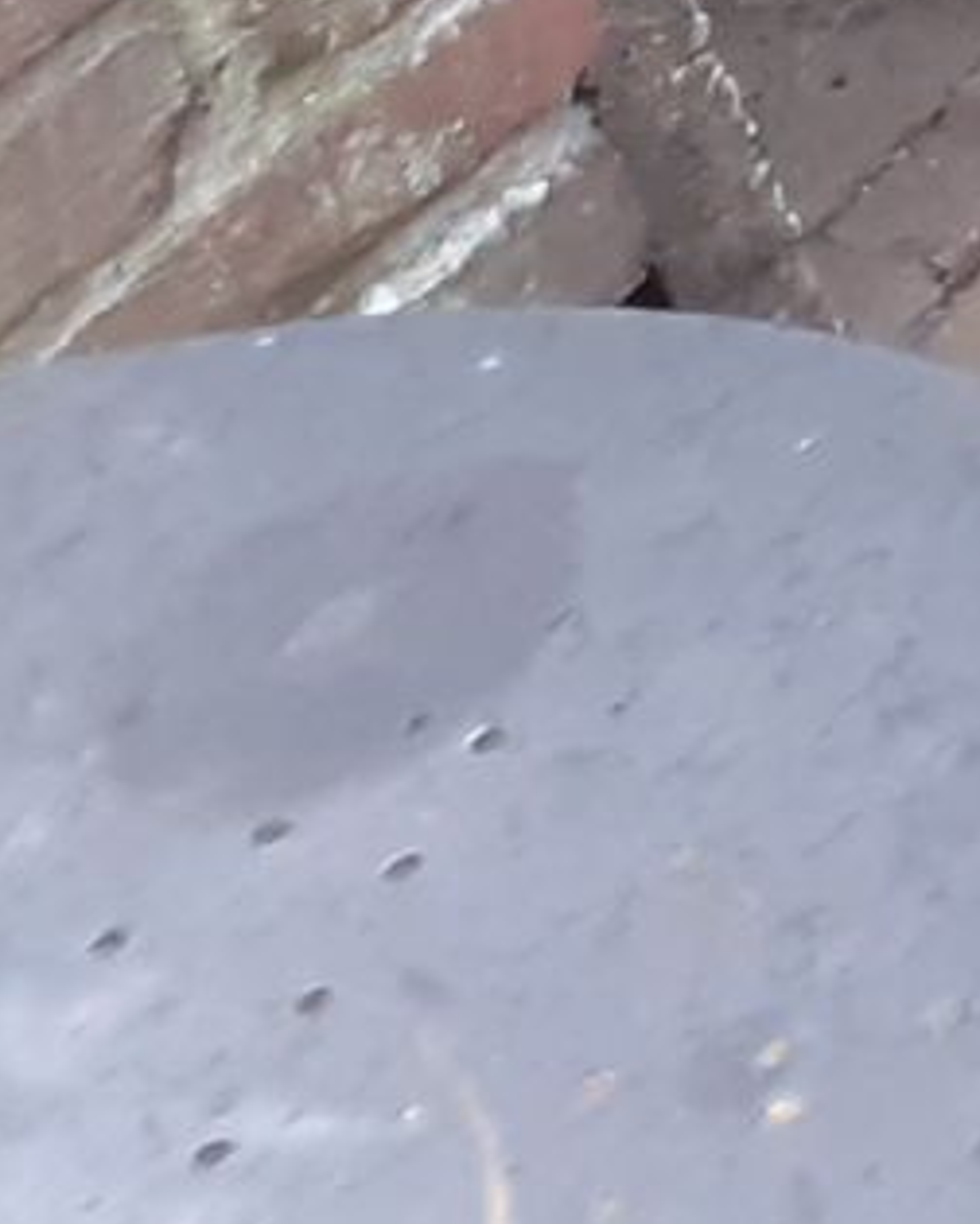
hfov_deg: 6.3
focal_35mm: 193
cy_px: -2044
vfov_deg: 8.8
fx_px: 6997
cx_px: 4198
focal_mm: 3.6
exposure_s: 1/100
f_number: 1.9
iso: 80
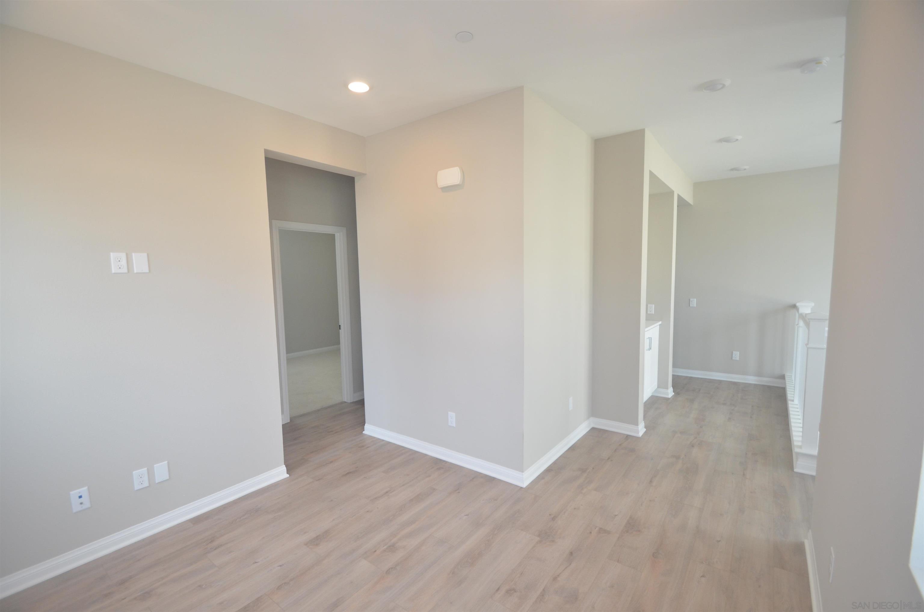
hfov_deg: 100.5
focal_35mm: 15
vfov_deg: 77.1
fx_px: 384
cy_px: 306
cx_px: 462
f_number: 5
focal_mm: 10
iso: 400
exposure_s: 1/100
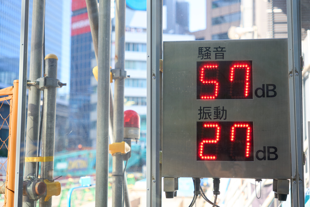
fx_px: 480
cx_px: 155
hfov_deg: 35.8
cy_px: 104
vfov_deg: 24.3
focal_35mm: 56
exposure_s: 1/125
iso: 160
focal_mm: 37.2
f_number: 2.8
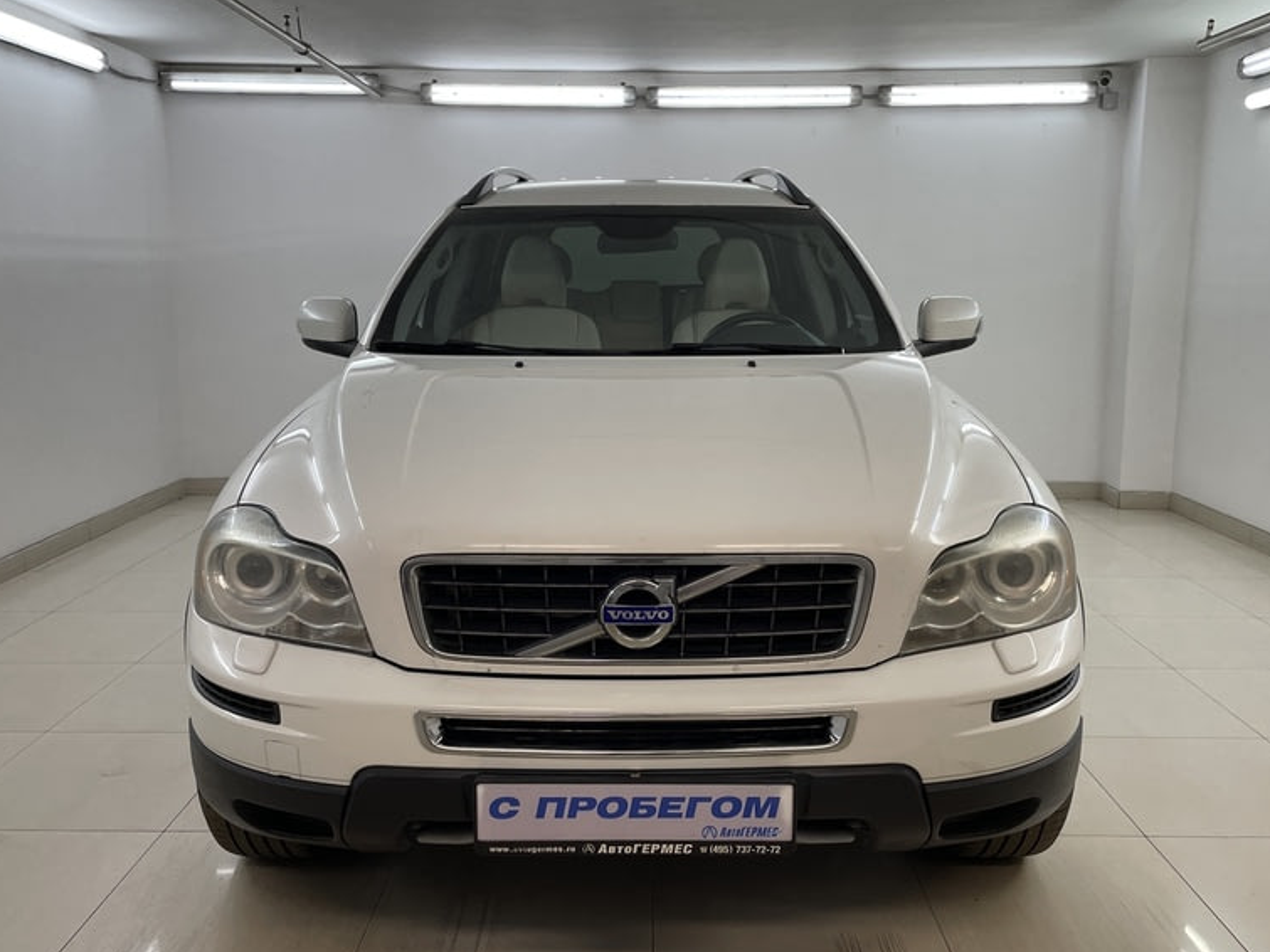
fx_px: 1137
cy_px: 452
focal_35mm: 31
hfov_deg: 58.4
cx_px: 639
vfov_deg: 45.4
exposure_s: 1/100
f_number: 1.6
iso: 40
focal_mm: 4.2
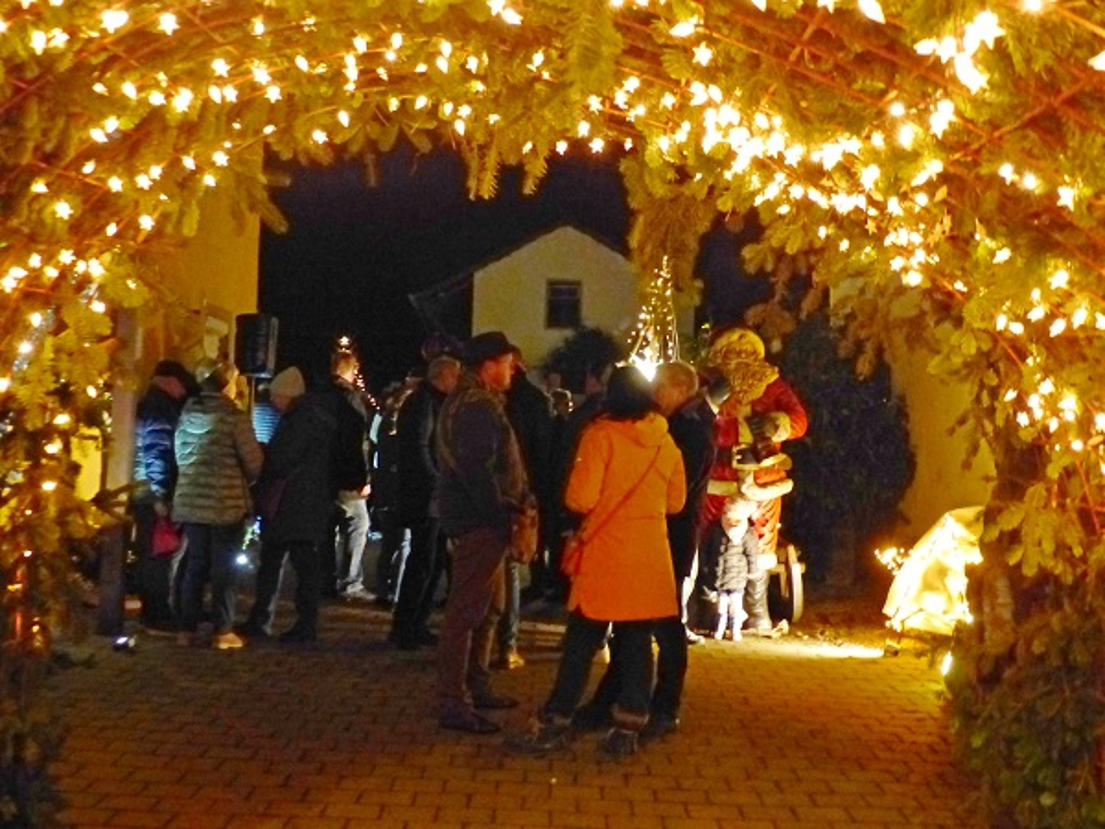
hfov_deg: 40.4
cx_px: 552
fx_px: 1500
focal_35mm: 47
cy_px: 414
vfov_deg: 30.9
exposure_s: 1/6
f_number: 2.8
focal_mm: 8.4
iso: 800
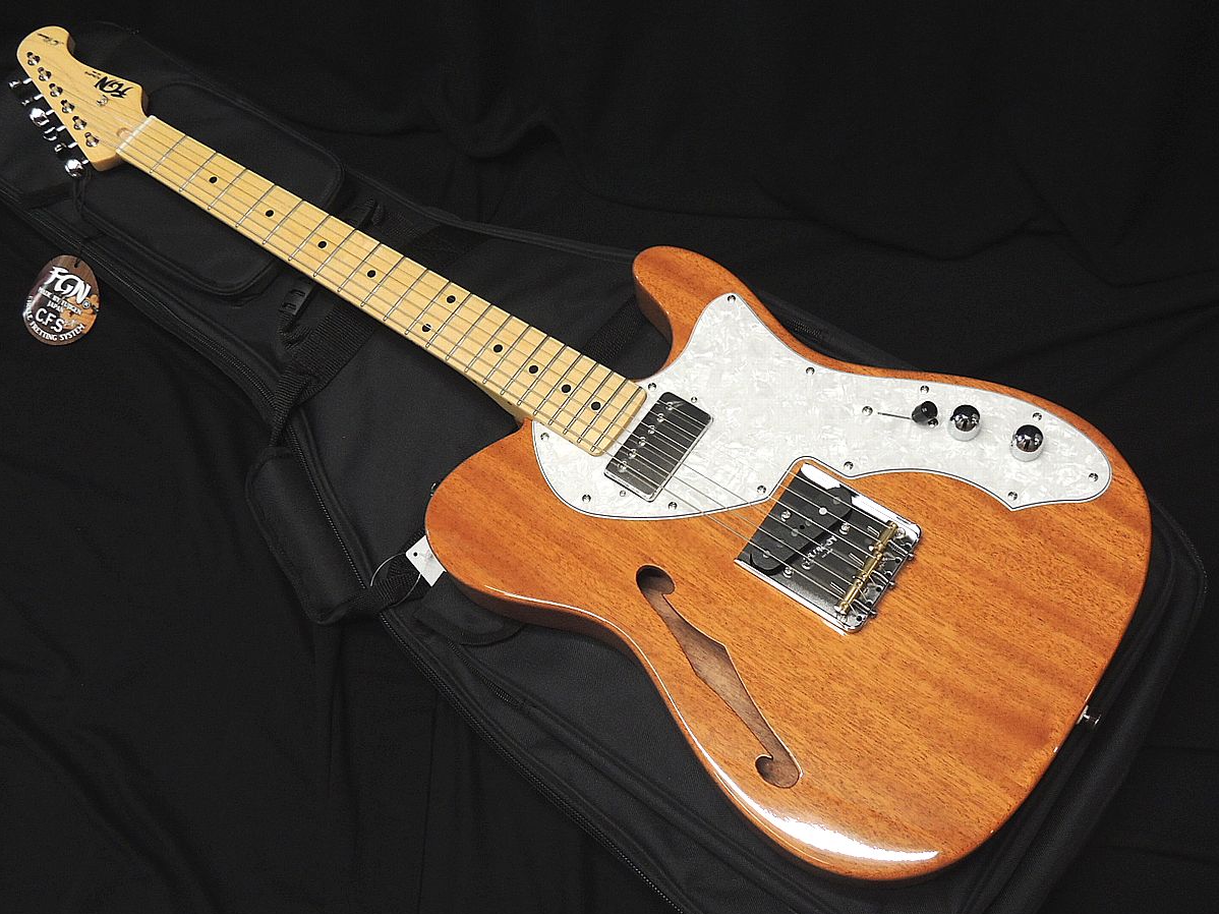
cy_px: 454
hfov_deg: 51.4
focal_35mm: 36
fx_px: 1267
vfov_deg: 39.6
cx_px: 593
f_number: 3.3
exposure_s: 1/30
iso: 400
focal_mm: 6.2
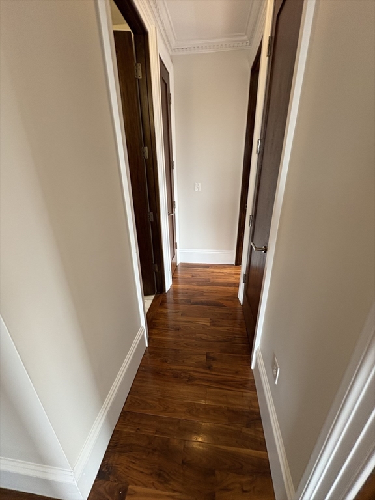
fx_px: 202
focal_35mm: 14
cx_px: 188
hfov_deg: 85.7
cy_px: 250
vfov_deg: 102.1
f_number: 2.2
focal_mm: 2.22
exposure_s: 1/60
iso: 160
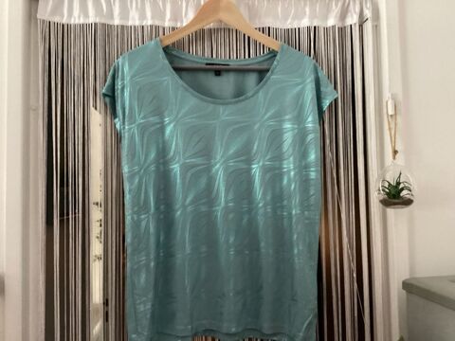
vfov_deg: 45.4
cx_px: 228
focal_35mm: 31
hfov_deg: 58.4
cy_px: 170
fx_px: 407
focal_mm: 3.3
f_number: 2.4
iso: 640
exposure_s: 1/24
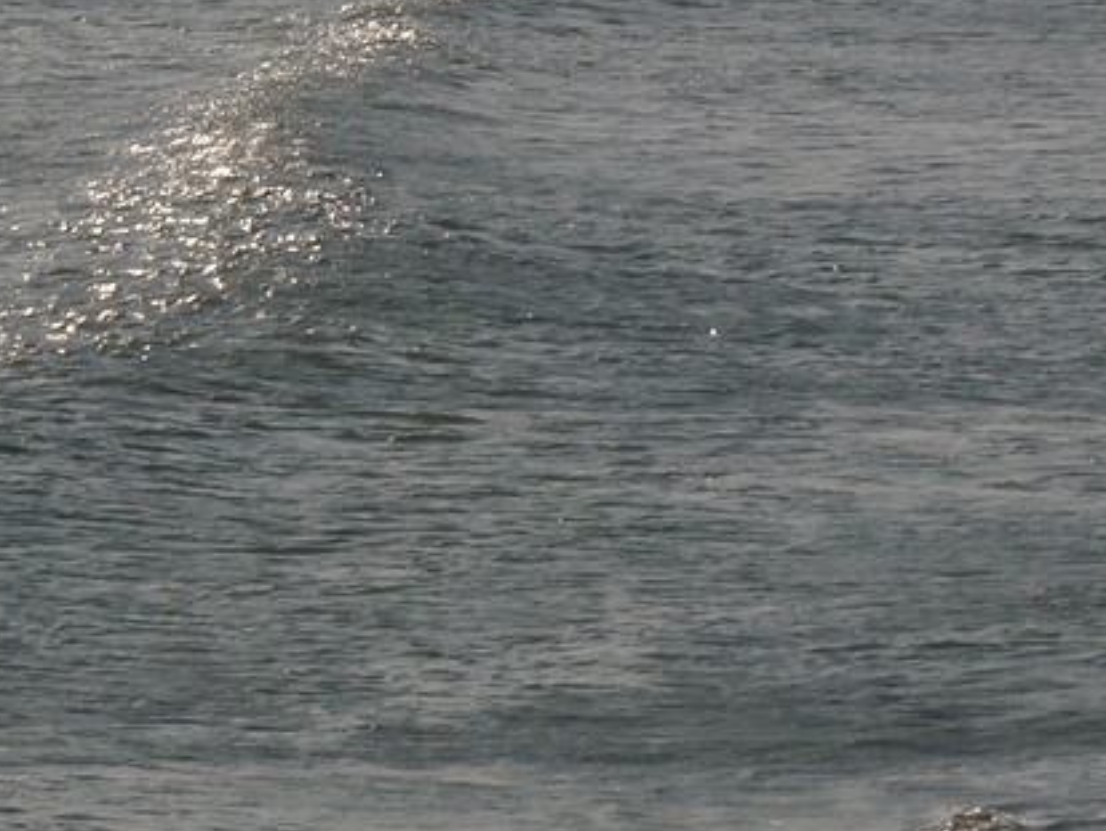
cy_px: -73
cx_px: 927
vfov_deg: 3.5
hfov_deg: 4.7
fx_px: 13427
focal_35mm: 420
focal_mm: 28.3
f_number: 8
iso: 100
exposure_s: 1/800
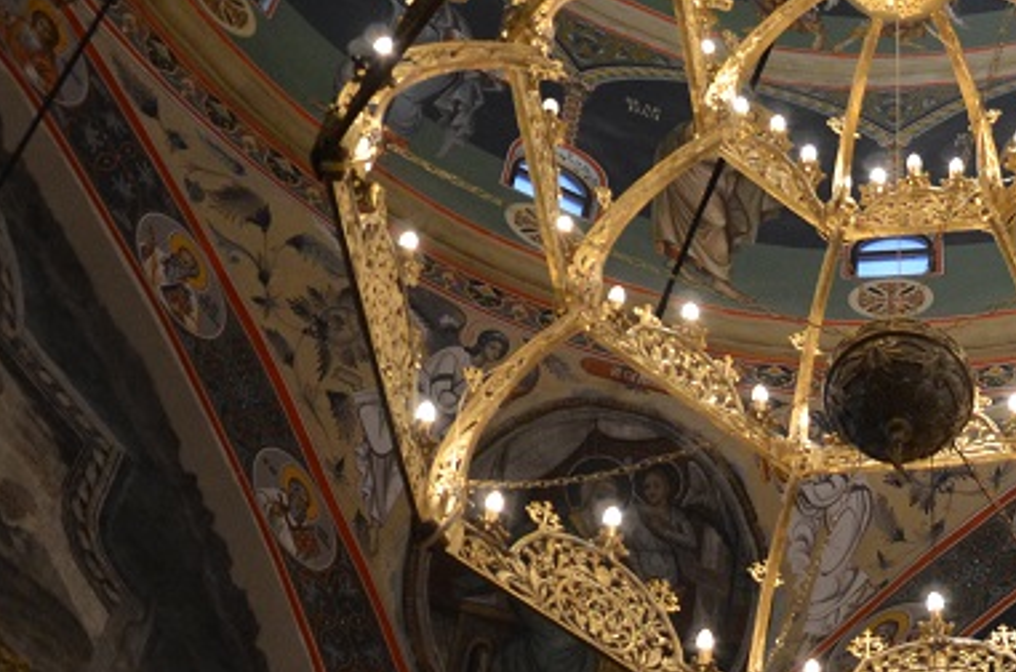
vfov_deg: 14.8
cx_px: 989
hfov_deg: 23.1
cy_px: 1032
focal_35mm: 85
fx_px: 2393
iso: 800
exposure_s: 1/50
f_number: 3.5
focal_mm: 18
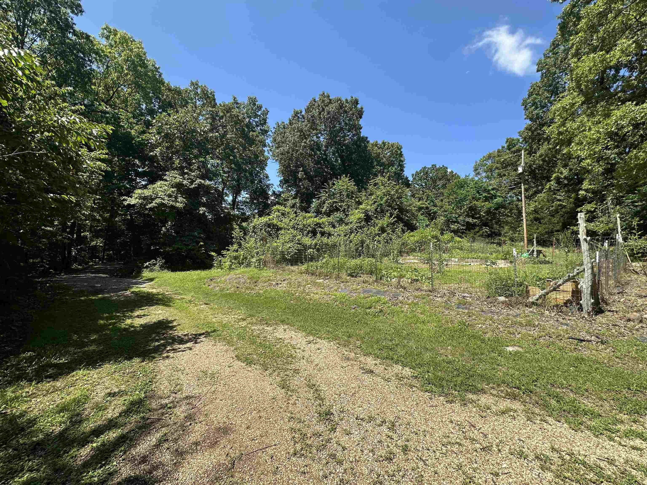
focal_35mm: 14
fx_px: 262
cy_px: 242
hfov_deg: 102.1
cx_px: 324
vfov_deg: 85.7
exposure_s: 1/955
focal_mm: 2.22
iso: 40
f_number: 2.2
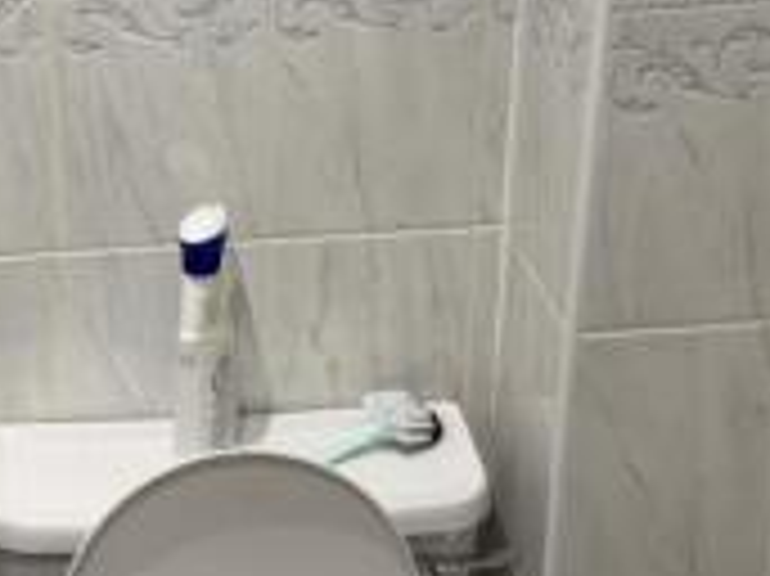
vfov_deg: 18.0
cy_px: 331
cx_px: 124
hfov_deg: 23.4
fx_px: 1823
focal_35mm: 82
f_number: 1.78
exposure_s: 1/100
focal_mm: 6.76
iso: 100
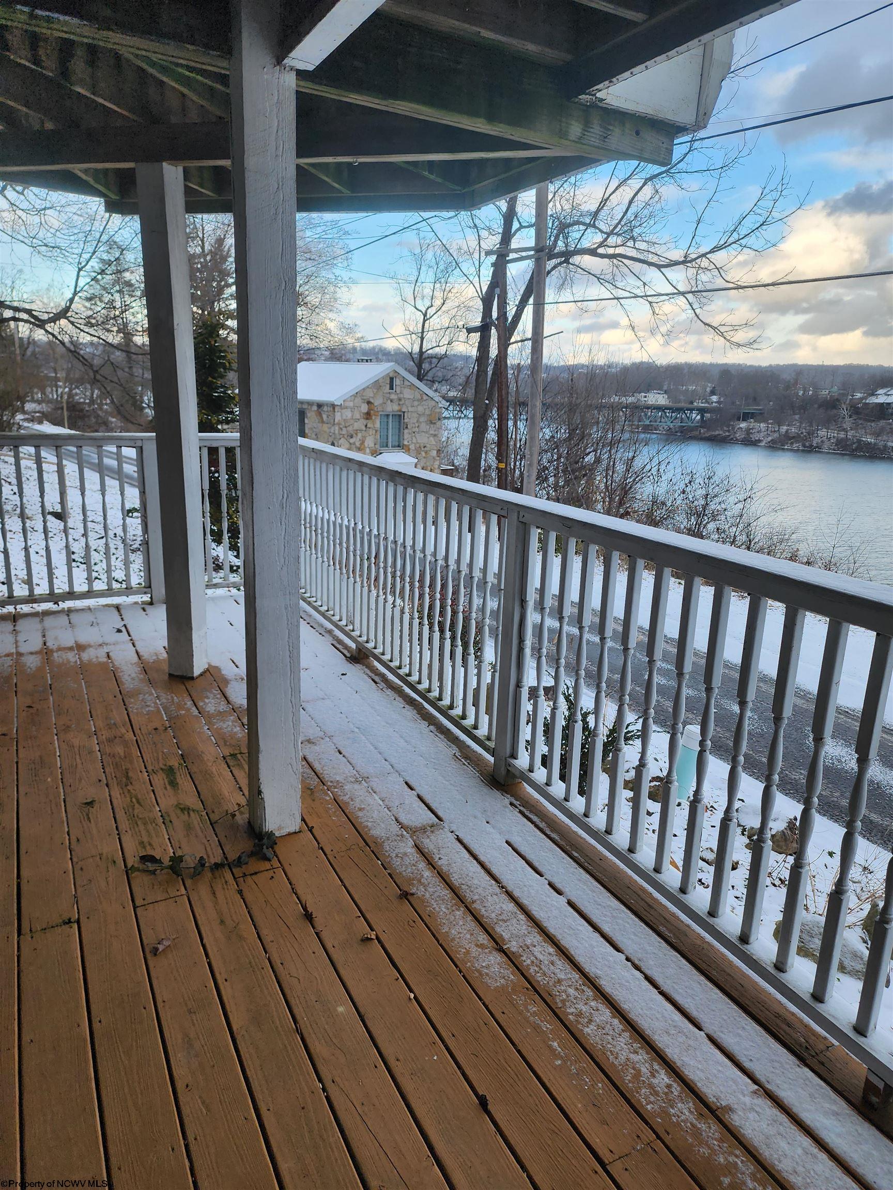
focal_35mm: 23
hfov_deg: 58.9
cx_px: 446
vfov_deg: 73.9
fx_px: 791
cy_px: 595
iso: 32
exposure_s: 1/180
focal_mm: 6.4
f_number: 1.8
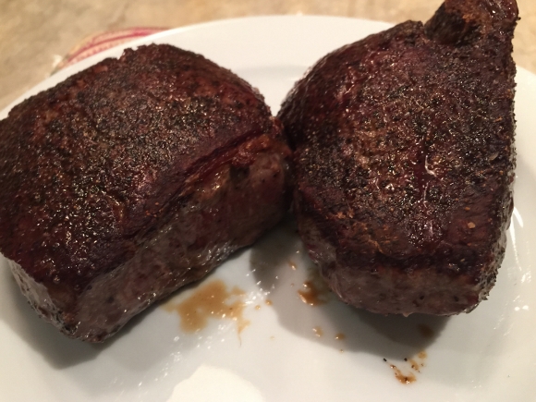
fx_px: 495
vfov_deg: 44.2
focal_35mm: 32
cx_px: 244
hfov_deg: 56.7
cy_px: 204
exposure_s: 1/15
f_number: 2.2
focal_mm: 4.15
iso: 100
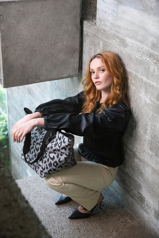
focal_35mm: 70
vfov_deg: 28.8
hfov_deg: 19.5
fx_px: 464
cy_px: 119
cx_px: 80
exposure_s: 1/160
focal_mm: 70
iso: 5000
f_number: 4.5
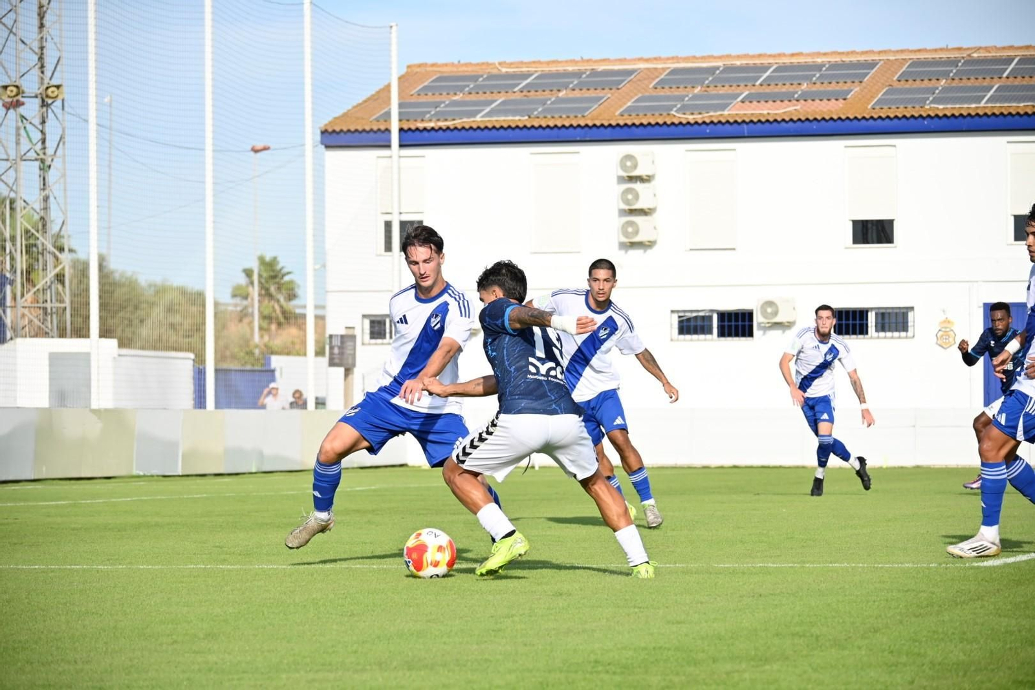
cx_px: 518
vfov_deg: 9.5
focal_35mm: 144
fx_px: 4140
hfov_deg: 14.2
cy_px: 345
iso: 250
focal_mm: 96
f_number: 5.6
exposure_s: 1/1250
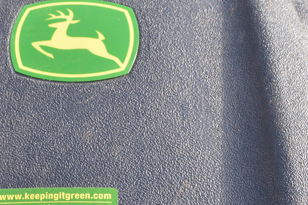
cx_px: 85
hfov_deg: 15.4
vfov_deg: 10.3
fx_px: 1137
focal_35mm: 133
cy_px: 153
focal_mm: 38
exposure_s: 1/320
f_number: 9
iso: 800
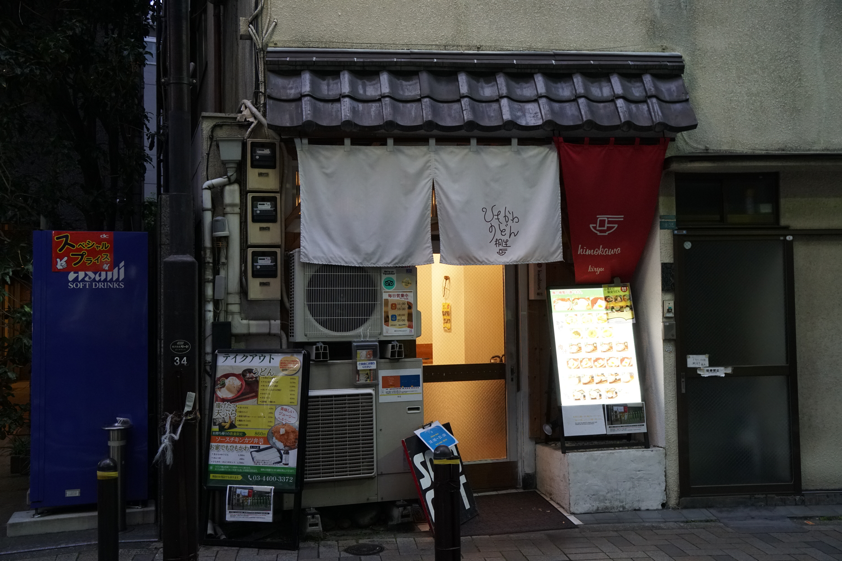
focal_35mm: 38
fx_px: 877
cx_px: 421
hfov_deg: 51.3
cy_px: 280
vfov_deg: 35.5
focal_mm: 25
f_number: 4.5
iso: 1600
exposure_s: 1/80
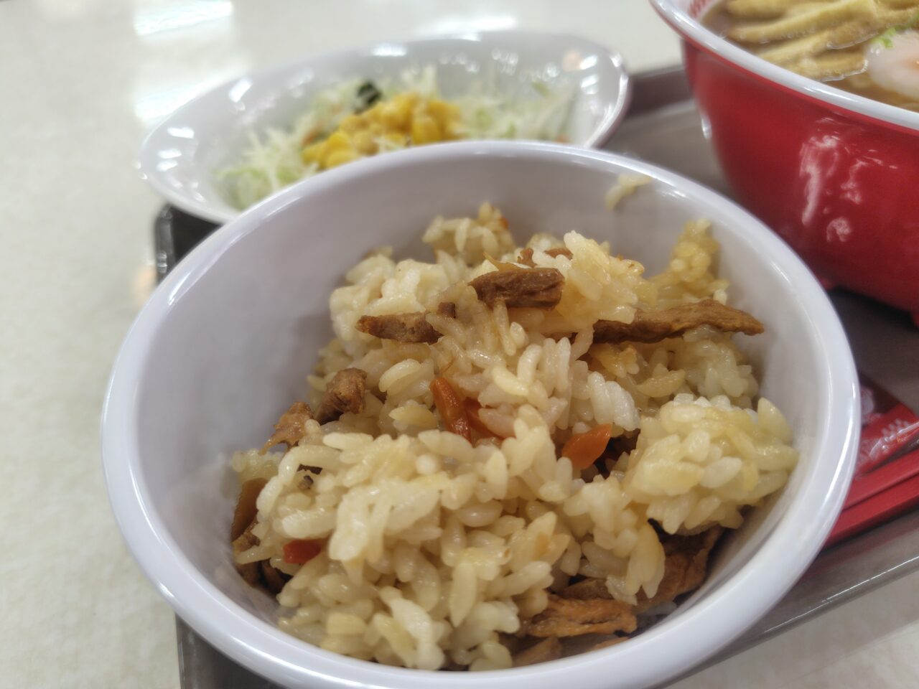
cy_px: 344
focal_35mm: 23
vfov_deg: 58.9
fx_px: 611
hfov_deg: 73.9
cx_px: 460
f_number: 1.9
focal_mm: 5.6
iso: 166
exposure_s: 1/60
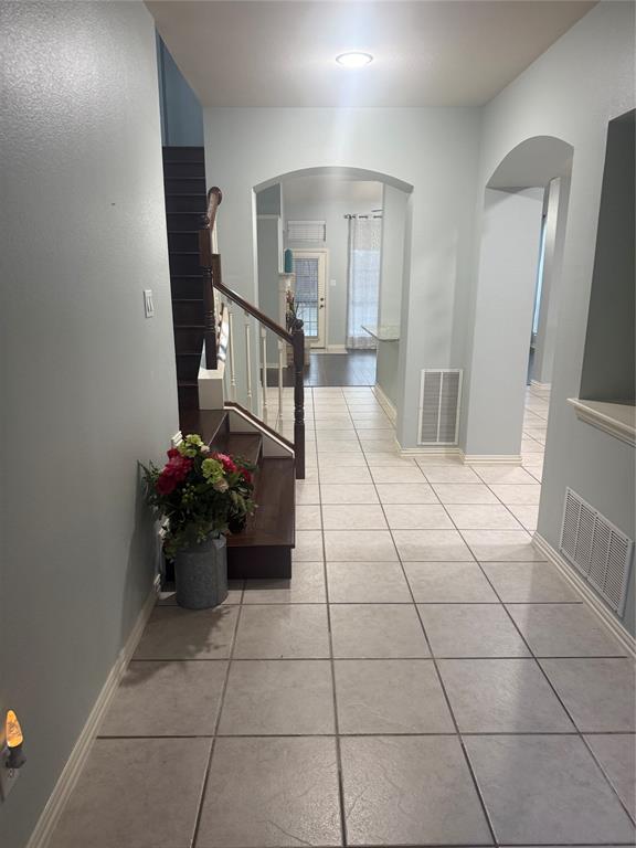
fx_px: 588
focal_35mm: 24
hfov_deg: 56.8
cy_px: 424
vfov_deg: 71.6
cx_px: 318
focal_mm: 6.76
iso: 200
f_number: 1.78
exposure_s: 1/60
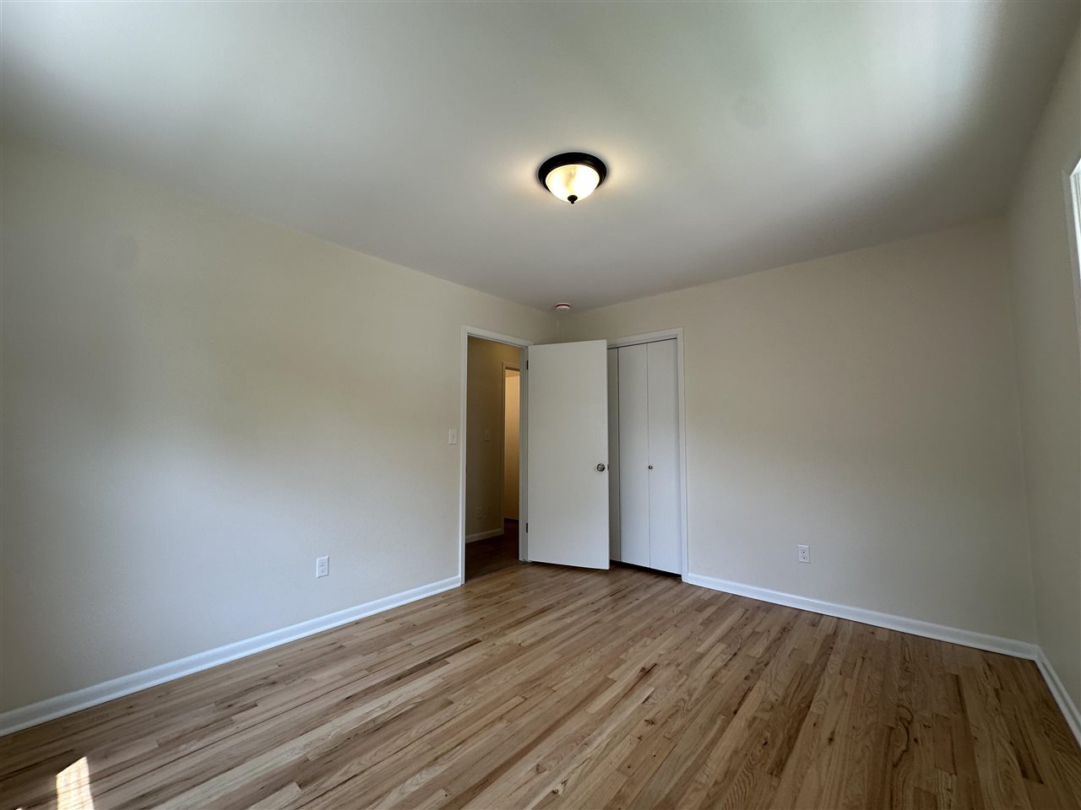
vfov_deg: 85.7
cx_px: 540
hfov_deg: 102.1
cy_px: 405
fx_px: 437
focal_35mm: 14
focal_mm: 2.22
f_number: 2.2
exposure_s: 1/120
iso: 64
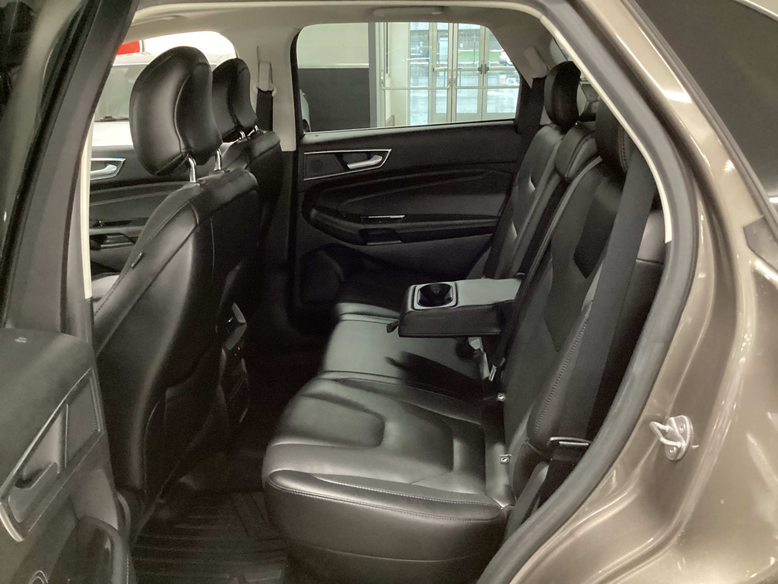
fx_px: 697
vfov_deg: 45.4
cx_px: 389
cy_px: 292
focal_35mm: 31
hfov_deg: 58.4
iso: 800
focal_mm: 3.3
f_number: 2.4
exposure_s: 1/17
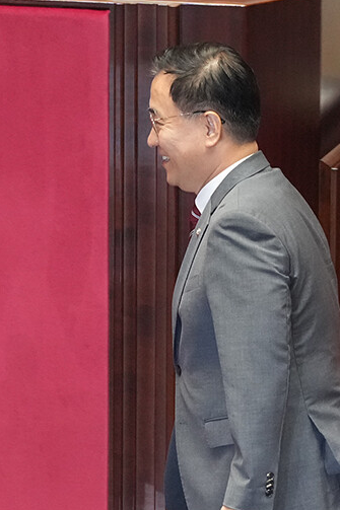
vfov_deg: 5.2
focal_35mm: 398
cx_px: 199
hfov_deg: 3.5
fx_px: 5642
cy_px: 428
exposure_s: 1/125
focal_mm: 200
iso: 4000
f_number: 4.5
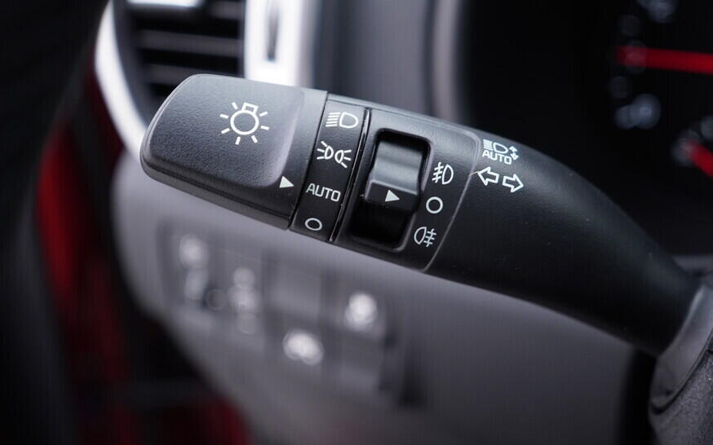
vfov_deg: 29.8
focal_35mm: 43
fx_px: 835
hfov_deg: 46.1
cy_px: 194
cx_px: 398
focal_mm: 24
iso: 200
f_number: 2.8
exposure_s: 1/40
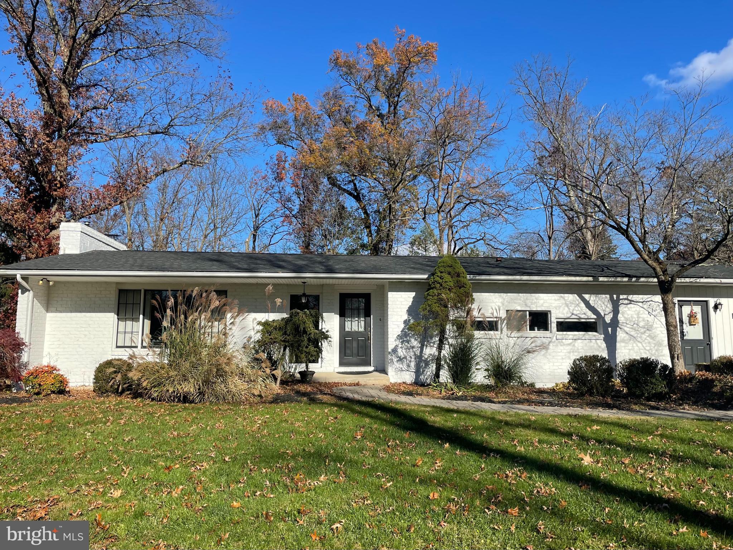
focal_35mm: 26
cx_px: 366
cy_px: 275
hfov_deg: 67.3
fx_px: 550
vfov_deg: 53.0
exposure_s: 1/3040
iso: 32
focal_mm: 4.2
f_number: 1.6
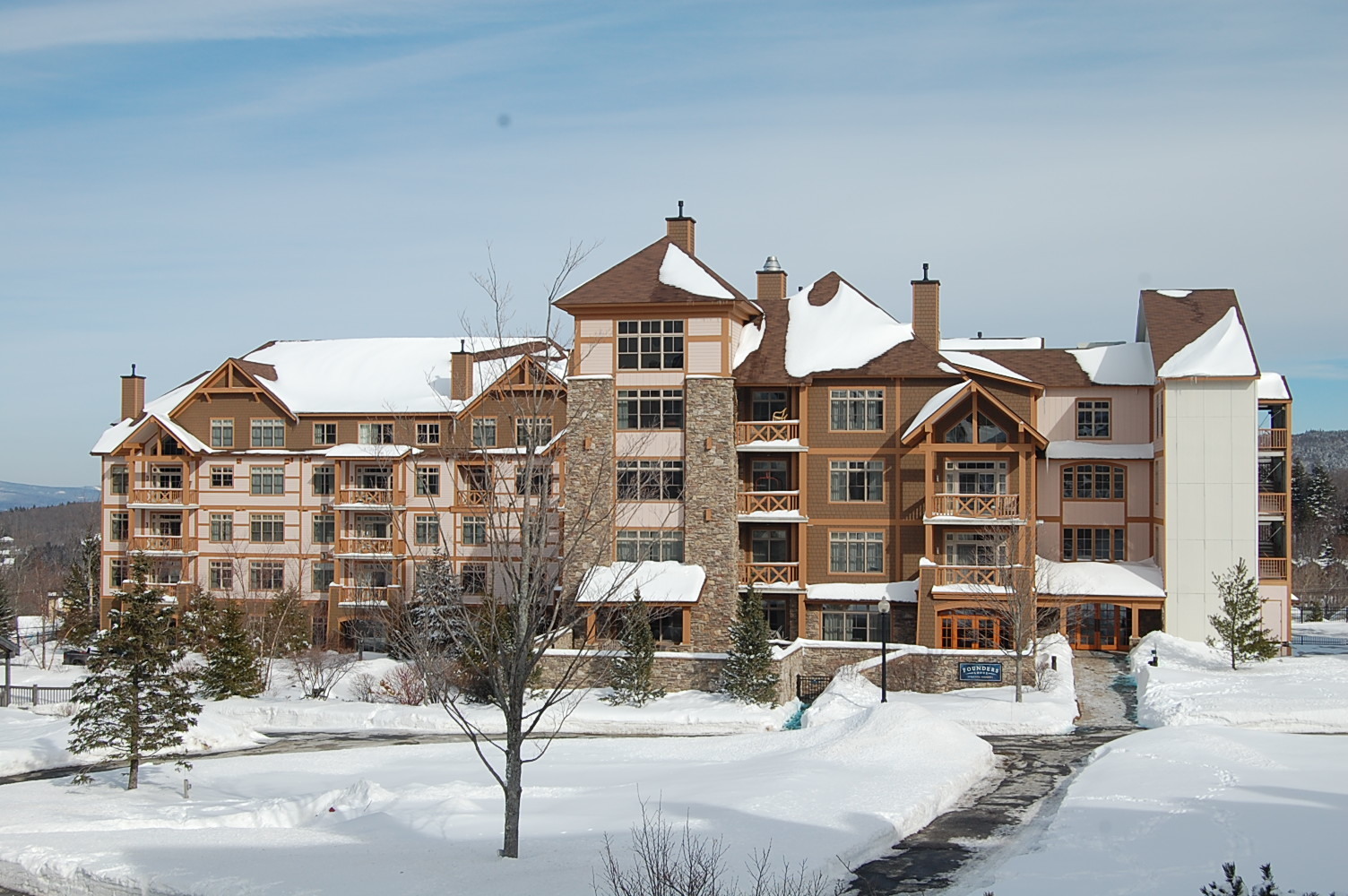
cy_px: 448
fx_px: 1683
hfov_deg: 43.6
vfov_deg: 29.8
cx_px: 674
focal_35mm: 45
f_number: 10
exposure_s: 1/400
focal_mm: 30
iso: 200
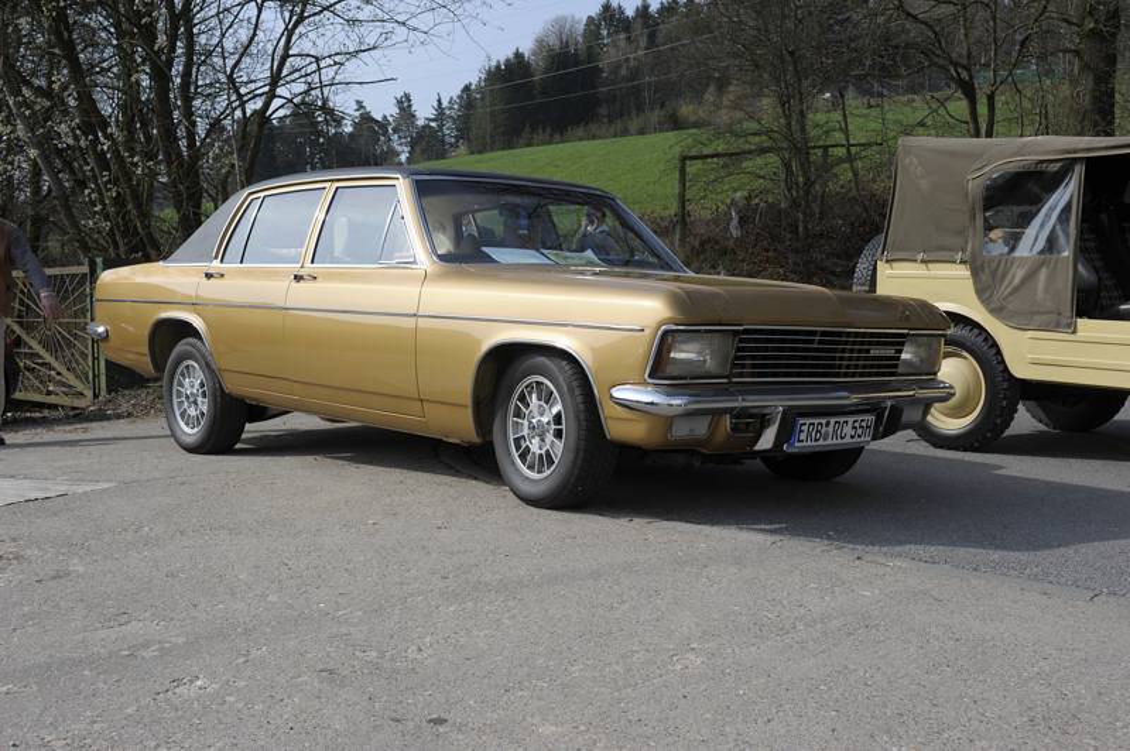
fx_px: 1411
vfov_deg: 29.8
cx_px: 565
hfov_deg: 43.6
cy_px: 376
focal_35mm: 45
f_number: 13
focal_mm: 45
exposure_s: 1/250
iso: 200
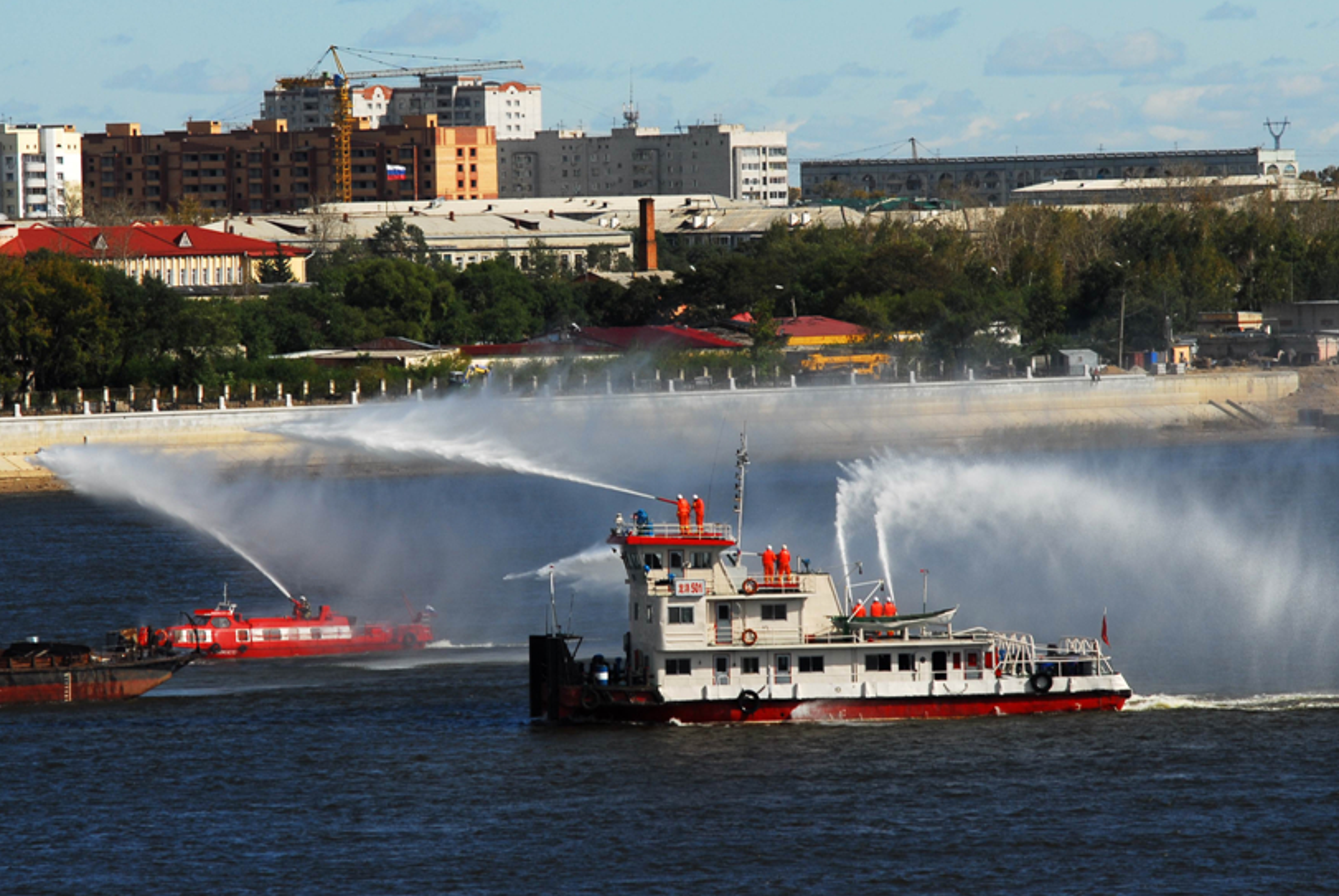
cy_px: 437
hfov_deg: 4.1
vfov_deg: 2.8
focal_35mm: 499
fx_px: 18576
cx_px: 637
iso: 100
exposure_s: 1/400
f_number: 8
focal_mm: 300
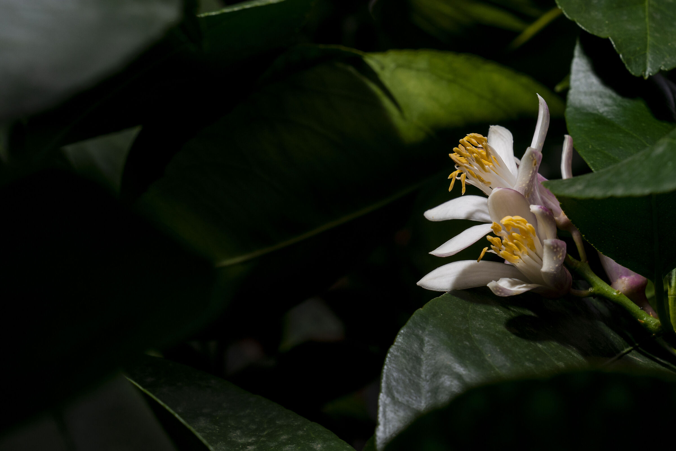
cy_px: 226
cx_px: 338
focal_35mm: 105
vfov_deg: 13.0
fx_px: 1972
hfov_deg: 19.5
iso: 320
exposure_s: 1/160
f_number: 11
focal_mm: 70
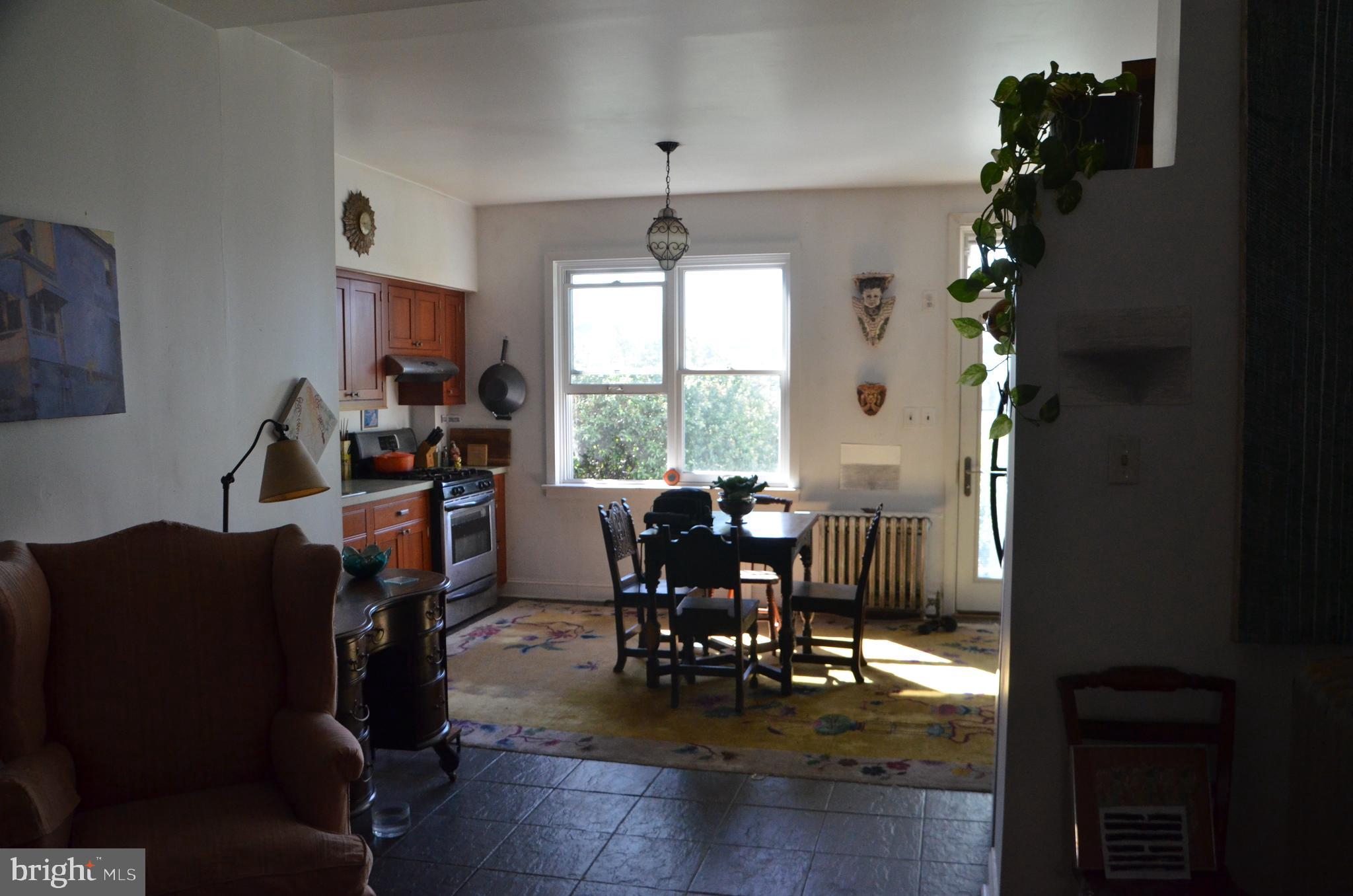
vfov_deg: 47.7
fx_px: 1013
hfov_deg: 67.5
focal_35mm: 27
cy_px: 448
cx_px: 676
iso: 1600
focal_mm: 18
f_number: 4.5
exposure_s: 1/400
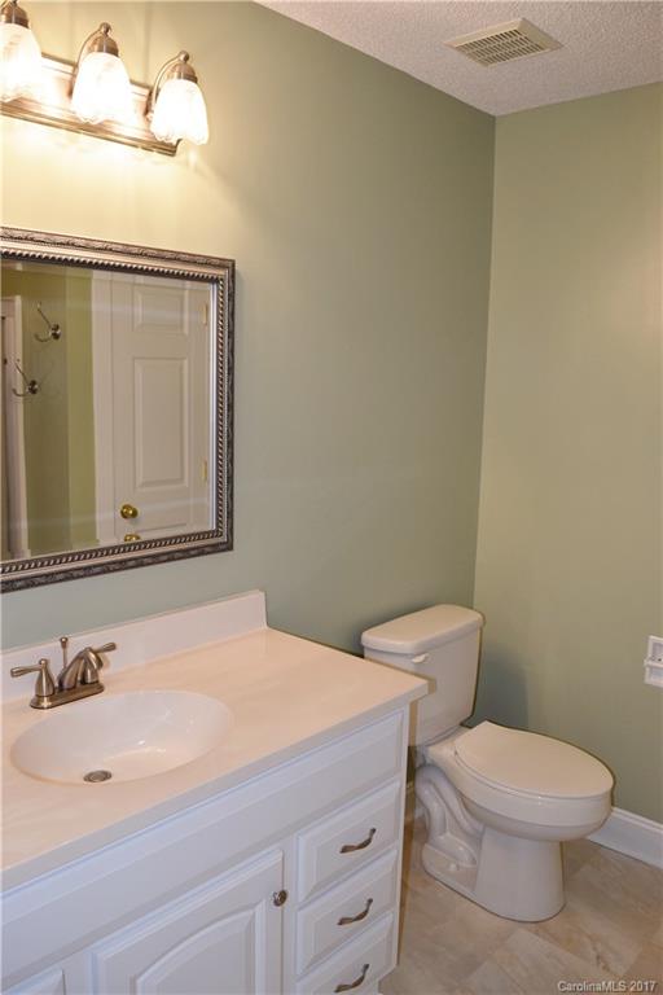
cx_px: 332
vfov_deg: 67.4
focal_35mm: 27
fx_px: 746
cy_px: 498
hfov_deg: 47.9
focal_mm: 18
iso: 640
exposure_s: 1/125
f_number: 5.6
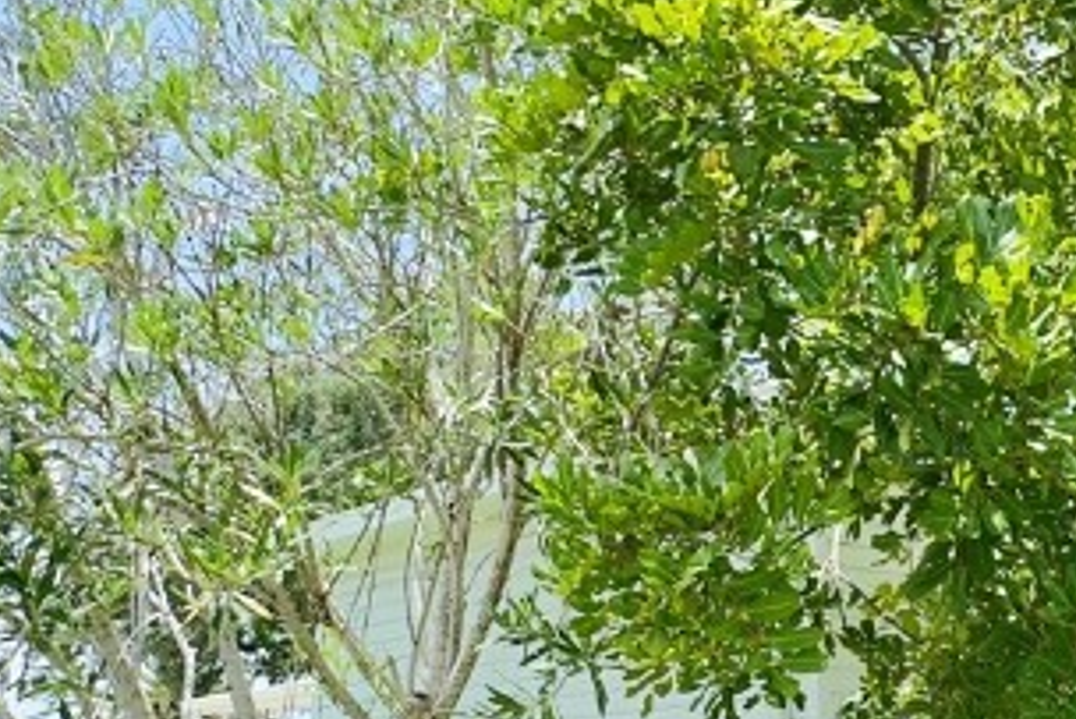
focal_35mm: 49
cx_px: 888
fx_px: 1465
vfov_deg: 27.5
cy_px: 443
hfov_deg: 38.5
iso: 40
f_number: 2.2
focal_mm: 2.22
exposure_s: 1/255
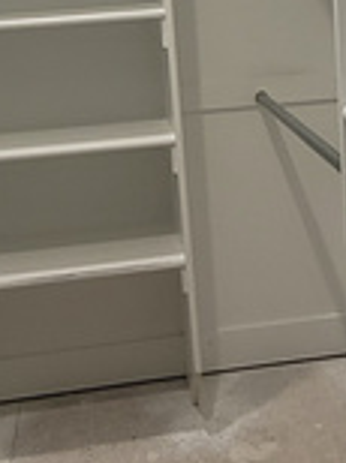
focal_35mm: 65
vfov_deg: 29.1
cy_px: 87
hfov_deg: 22.3
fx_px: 869
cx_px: 253
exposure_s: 1/60
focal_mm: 1.74
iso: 100
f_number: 2.2
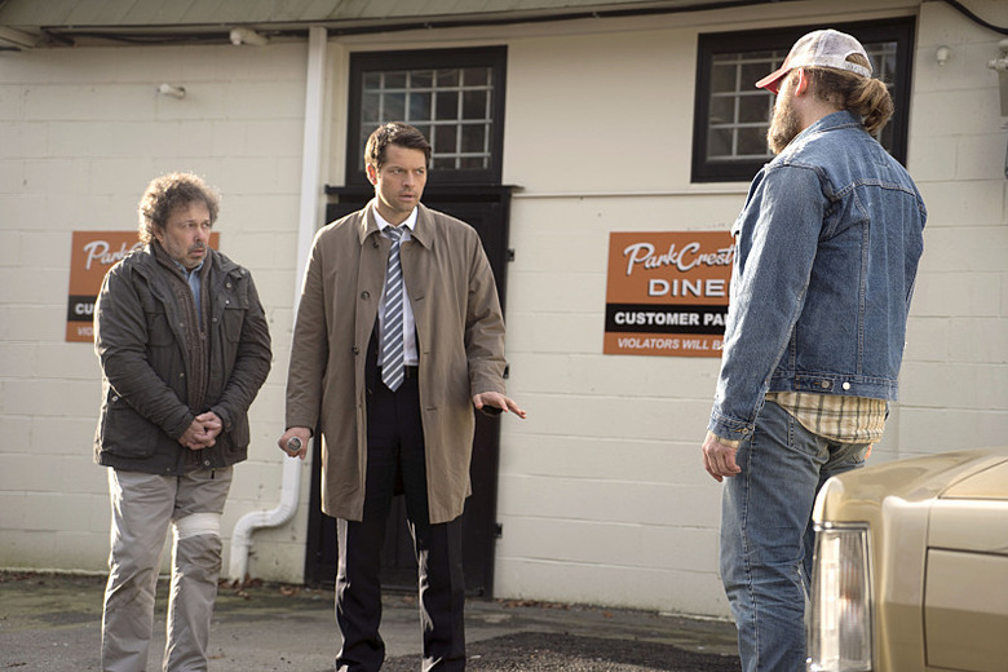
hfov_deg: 28.8
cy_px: 336
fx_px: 1960
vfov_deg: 19.5
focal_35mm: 70
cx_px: 504
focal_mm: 70
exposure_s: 1/320
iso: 200
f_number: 4
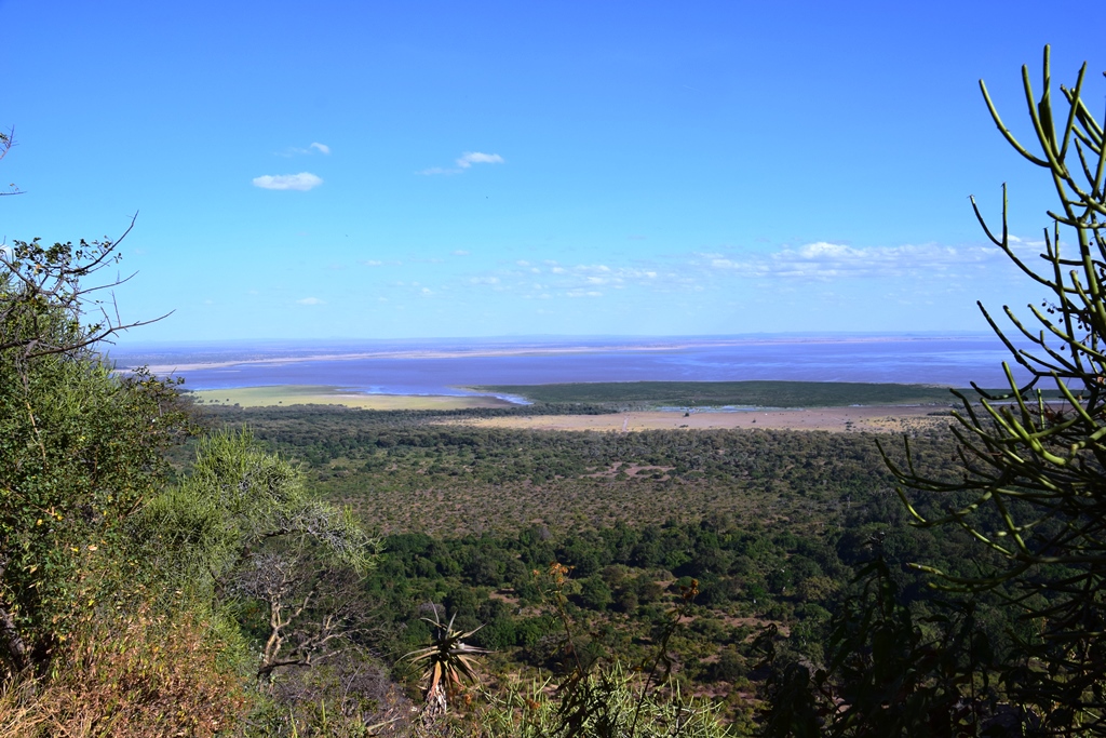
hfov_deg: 55.1
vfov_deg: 38.4
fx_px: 1060
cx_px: 553
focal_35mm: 34
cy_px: 369
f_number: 11
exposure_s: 1/500
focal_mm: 23
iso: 360
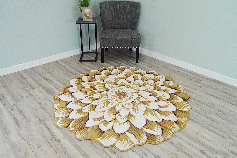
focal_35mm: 33
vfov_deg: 39.9
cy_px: 79
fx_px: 217
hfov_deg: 57.3
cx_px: 118
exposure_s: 1/160
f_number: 6.3
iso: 6400
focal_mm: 22
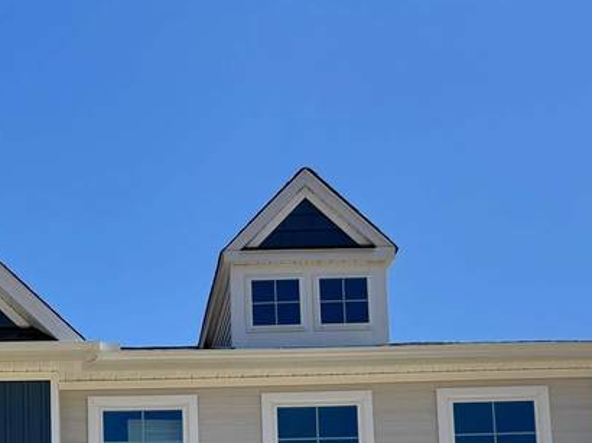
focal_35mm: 75
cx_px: 72
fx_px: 1282
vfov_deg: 17.8
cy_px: 638
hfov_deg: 25.3
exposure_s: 1/6410
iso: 80
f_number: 1.78
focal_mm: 6.76
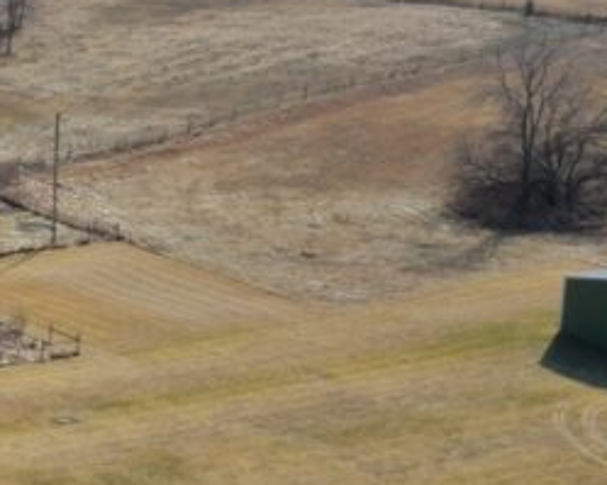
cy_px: 216
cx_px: -336
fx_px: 1939
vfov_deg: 14.3
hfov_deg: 16.1
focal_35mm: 108
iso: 100
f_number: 5.6
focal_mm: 10.26
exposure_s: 1/500
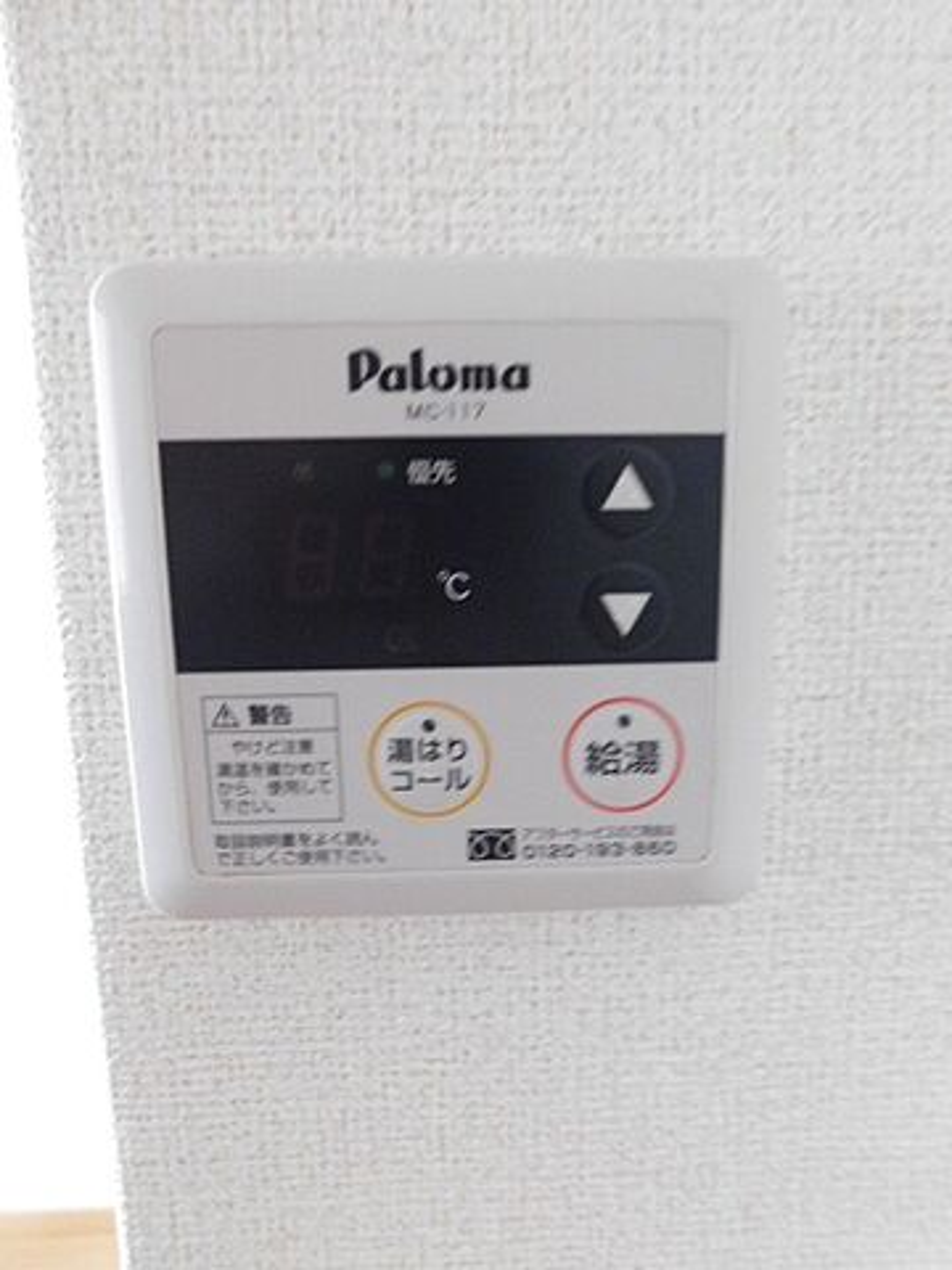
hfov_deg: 58.9
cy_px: 635
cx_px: 476
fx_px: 843
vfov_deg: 73.9
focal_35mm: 23
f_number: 3
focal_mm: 4
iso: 720
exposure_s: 1/8
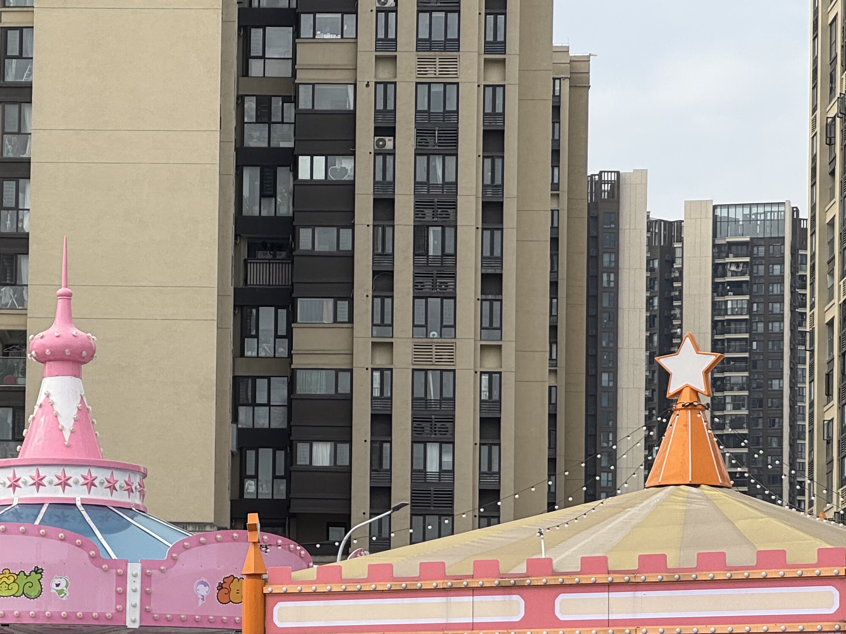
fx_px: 3788
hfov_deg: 12.7
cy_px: 570
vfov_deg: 9.5
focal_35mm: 155
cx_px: 94
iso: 25
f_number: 2.8
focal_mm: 9
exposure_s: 1/463
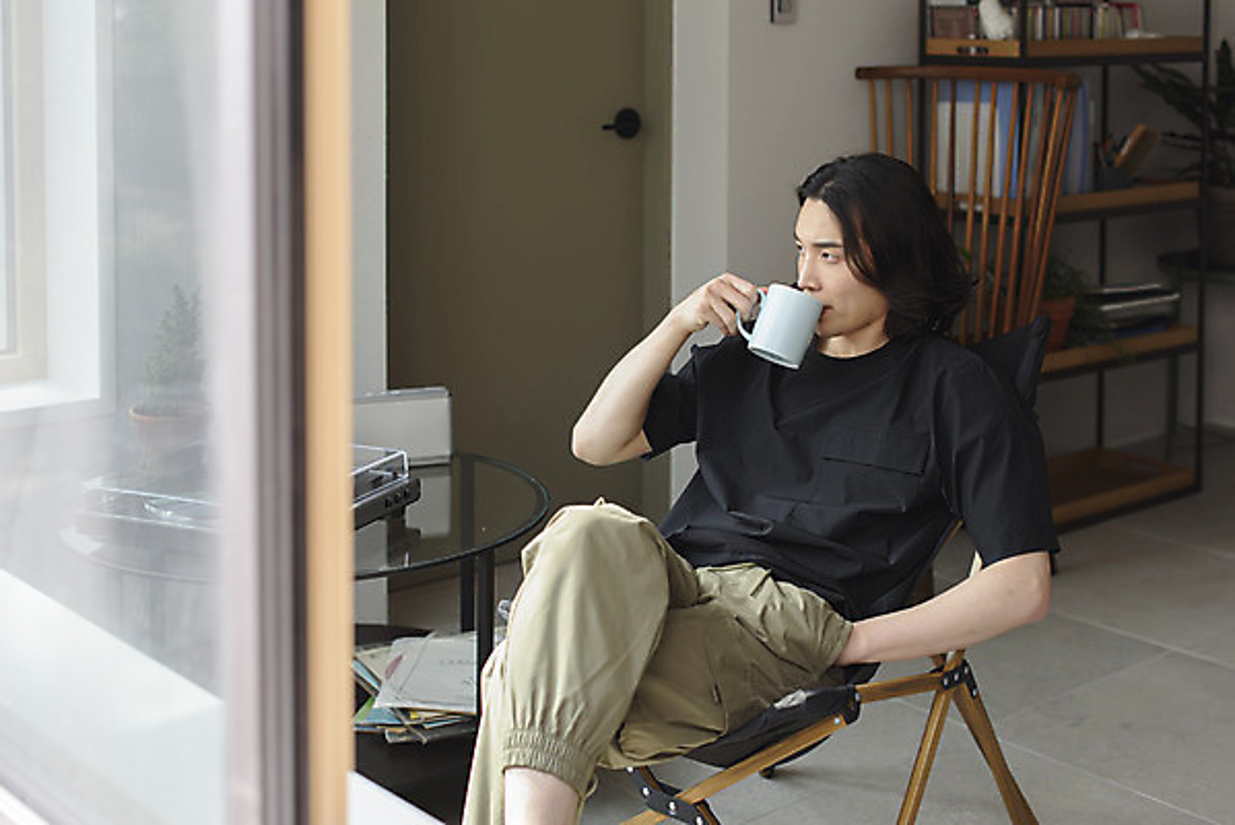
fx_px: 1716
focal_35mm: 50
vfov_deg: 27.0
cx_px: 618
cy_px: 412
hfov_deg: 39.6
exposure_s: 1/200
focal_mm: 50
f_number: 2.8
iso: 160
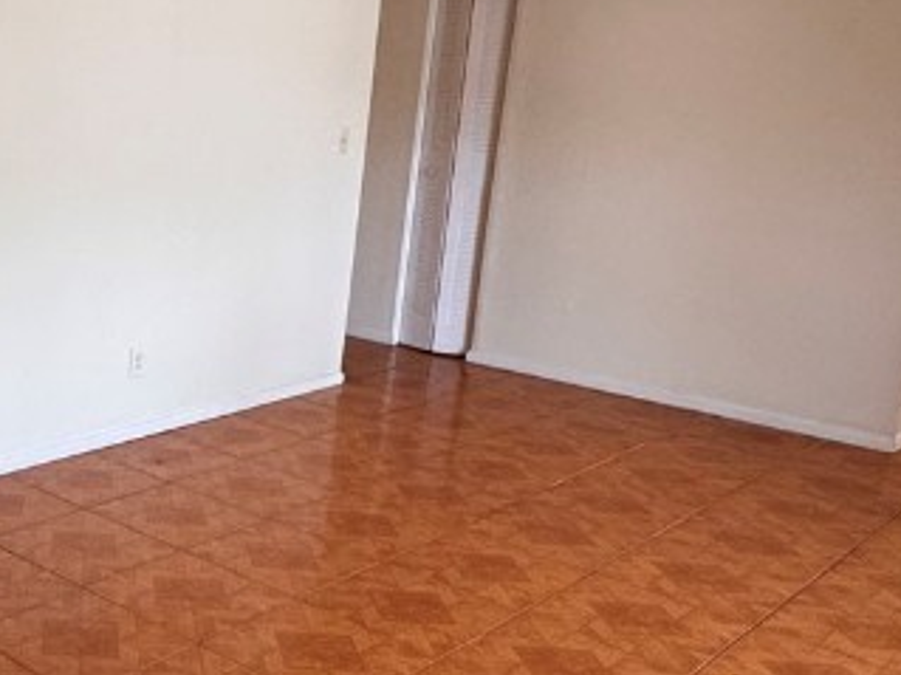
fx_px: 1171
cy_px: 407
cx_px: -34
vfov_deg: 32.1
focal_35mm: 45
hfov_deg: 36.9
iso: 250
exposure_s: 1/120
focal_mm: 2.22
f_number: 2.2
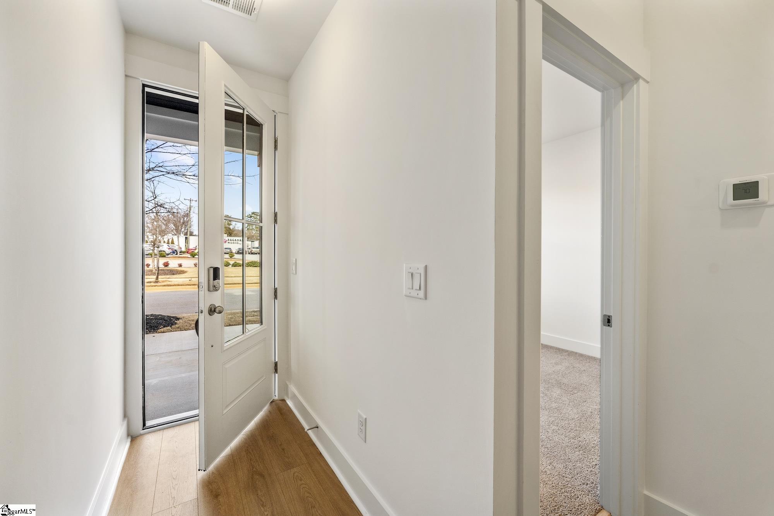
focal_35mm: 14
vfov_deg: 81.2
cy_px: 258
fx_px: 301
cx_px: 387
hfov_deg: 104.3
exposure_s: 1/15
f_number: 6.3
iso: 400
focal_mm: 14
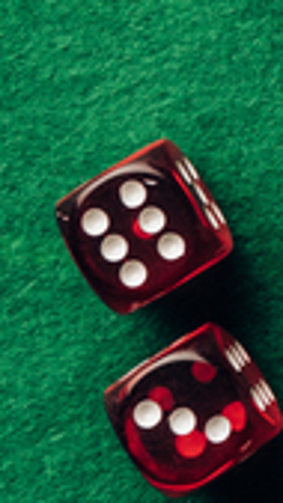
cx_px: 1019
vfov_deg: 5.0
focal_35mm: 433
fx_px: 5779
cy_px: -237
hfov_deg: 2.7
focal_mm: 70
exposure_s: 1/160
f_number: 8
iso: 100
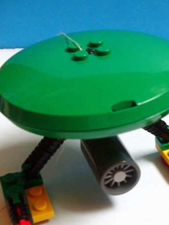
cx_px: 144
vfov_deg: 28.3
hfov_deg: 21.5
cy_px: 183
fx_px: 437
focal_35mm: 67
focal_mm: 6.3
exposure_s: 1/45
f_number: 2.8
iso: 100
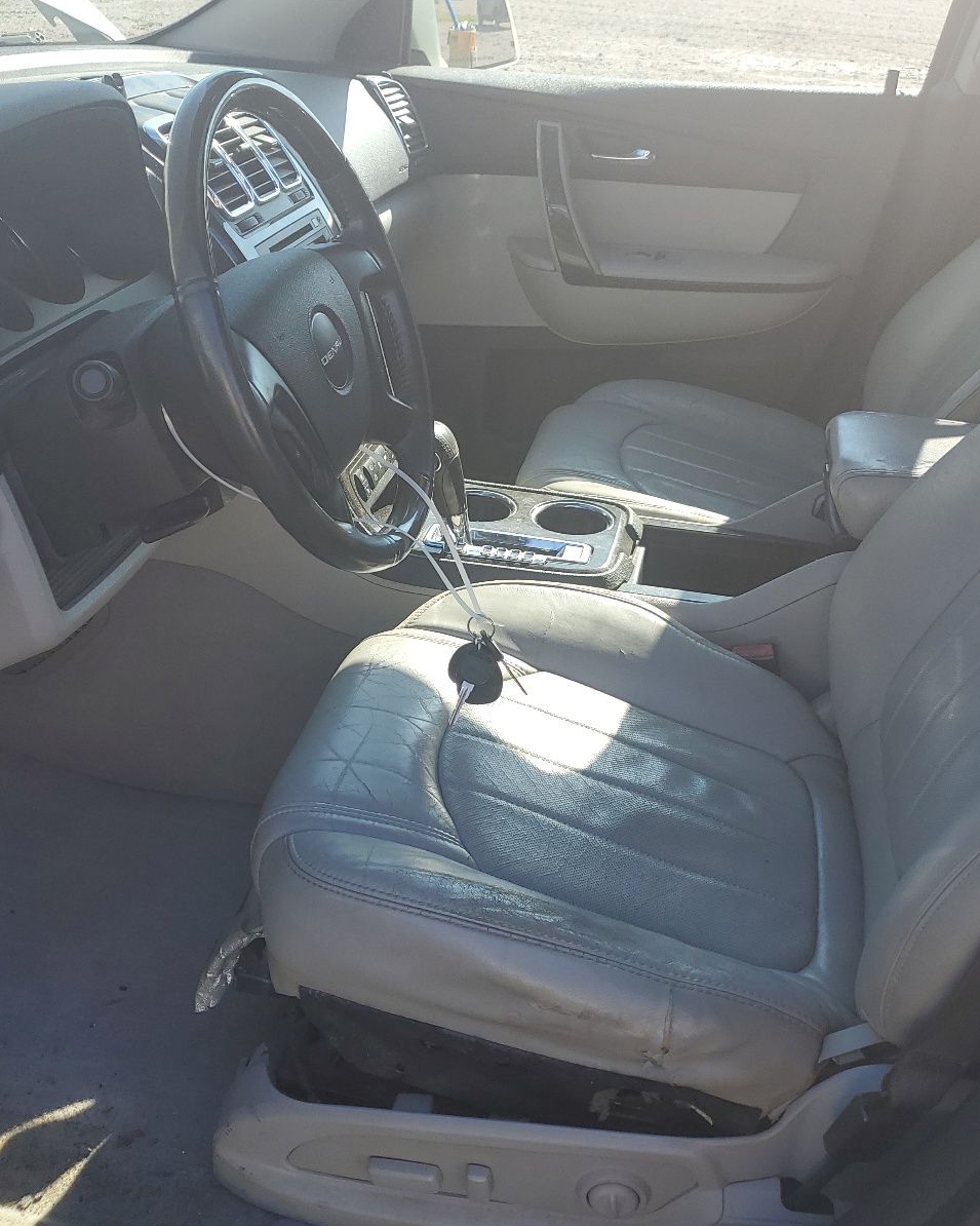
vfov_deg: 52.8
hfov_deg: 43.3
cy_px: 613
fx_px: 1233
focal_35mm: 34
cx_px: 501
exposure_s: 1/769
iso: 50
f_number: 1.5
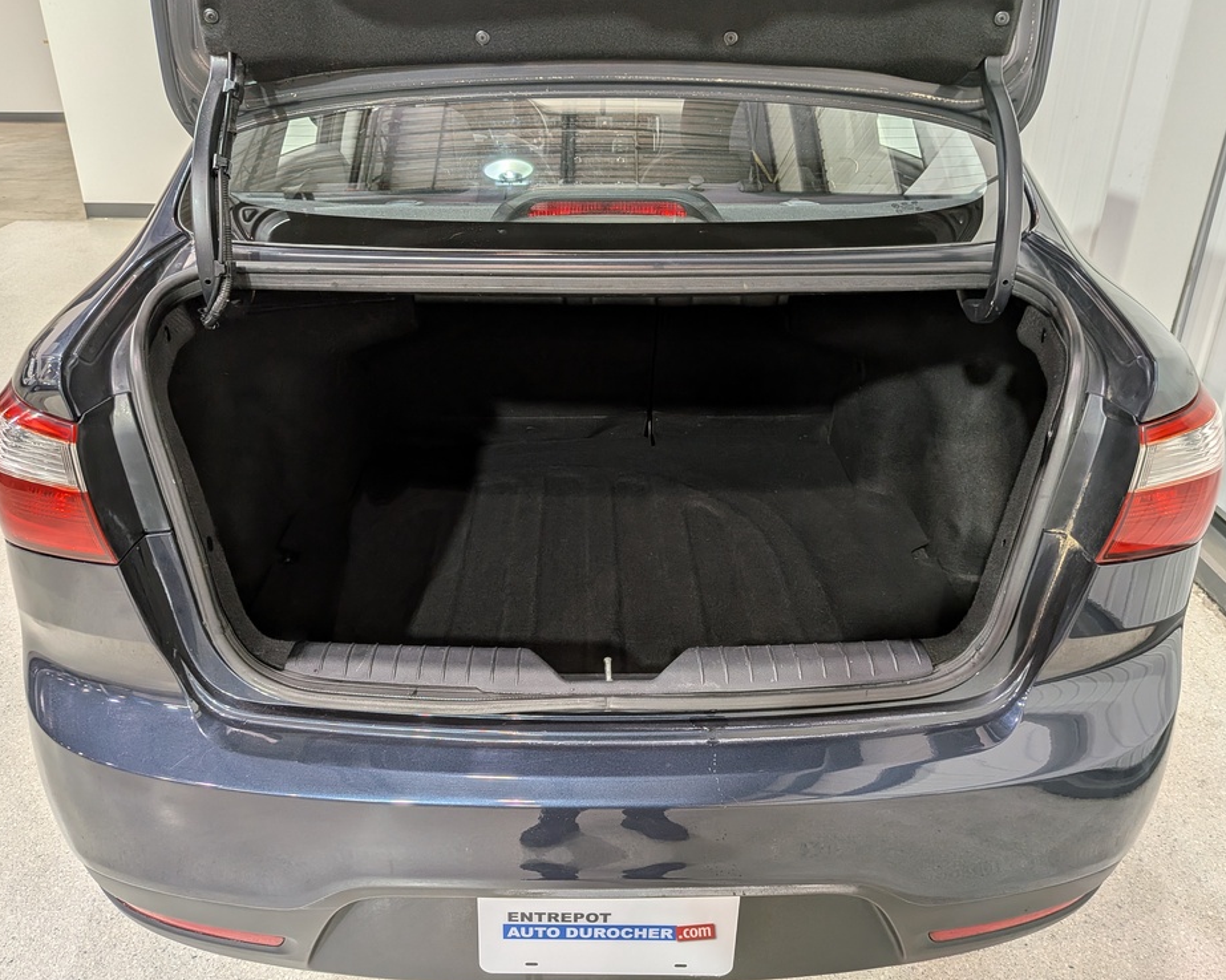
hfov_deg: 66.0
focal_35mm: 26
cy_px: 481
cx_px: 602
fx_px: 943
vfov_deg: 54.9
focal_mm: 4.53
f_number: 1.7
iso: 27
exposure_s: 1/78.1
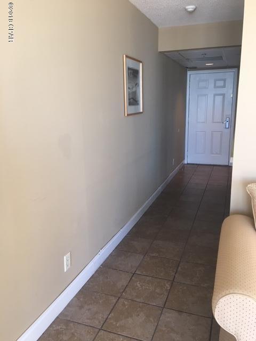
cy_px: 170
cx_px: 128
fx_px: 286
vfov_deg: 61.7
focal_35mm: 29
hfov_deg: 48.2
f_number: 2.2
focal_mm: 4.15
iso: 64
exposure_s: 1/30
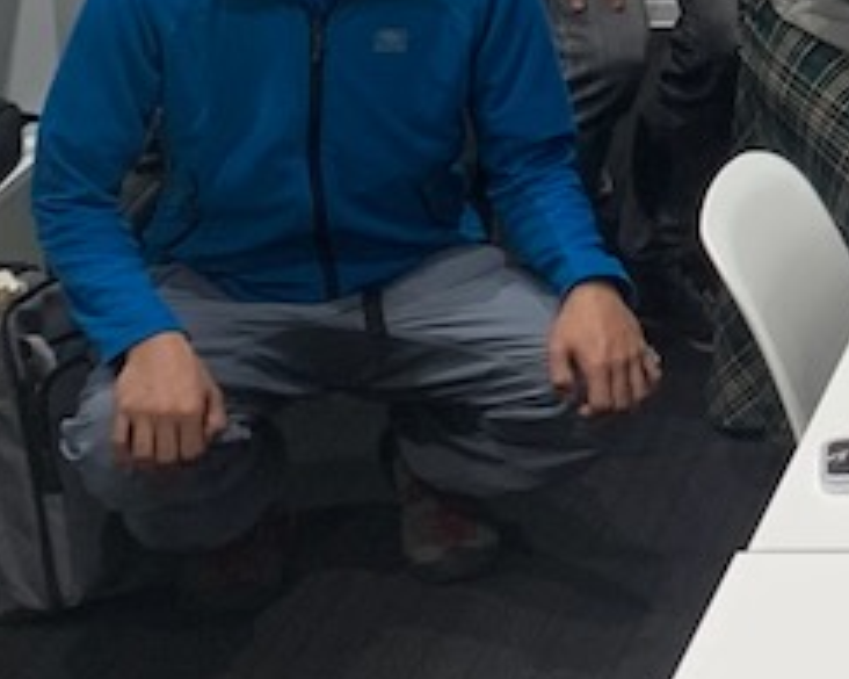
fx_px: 3918
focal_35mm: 156
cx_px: 1528
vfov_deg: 9.6
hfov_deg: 11.5
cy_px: -301
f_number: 1.8
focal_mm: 4.25
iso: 40
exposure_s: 1/100
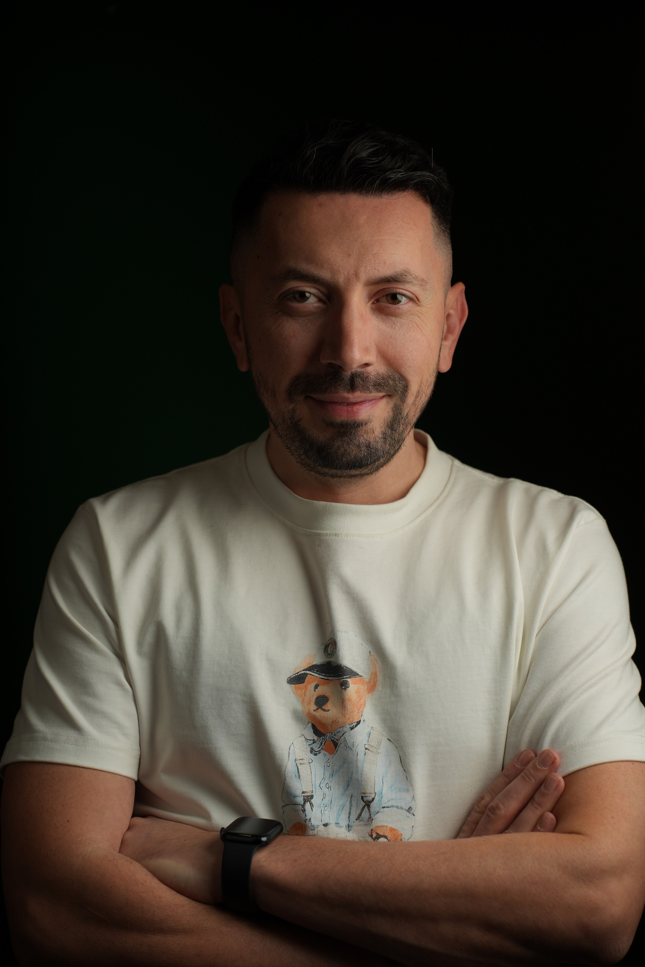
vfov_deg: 27.0
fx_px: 2016
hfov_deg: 18.2
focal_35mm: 75
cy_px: 484
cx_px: 322
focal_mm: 75
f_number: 4
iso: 100
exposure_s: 1/200
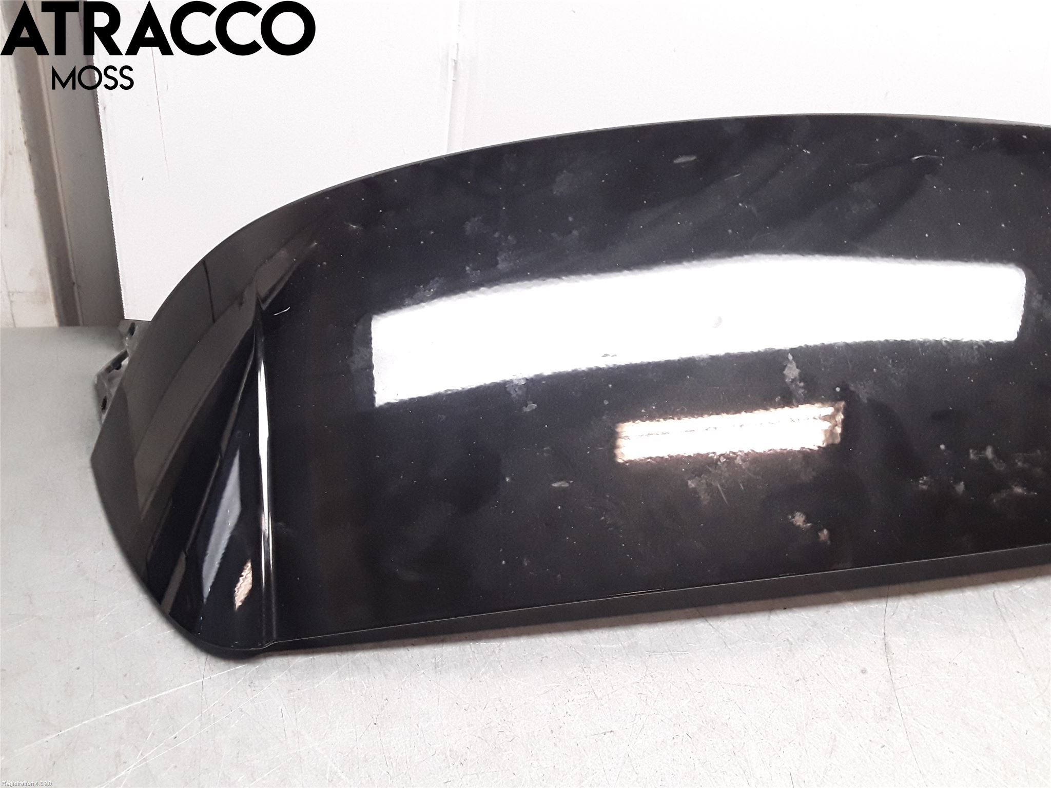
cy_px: 394
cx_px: 526
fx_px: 850
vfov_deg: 49.7
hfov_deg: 63.4
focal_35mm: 28
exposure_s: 1/100
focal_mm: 2.91
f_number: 1.9
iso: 100
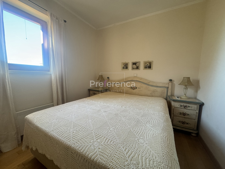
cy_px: 84
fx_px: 91
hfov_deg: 102.1
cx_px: 112
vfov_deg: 85.7
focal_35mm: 14
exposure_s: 1/99
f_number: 2.2
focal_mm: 2.22
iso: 250
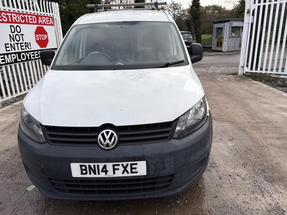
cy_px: 108
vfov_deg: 53.1
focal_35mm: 26
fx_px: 216
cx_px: 144
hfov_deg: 67.3
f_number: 1.6
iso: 50
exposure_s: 1/861
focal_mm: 5.96
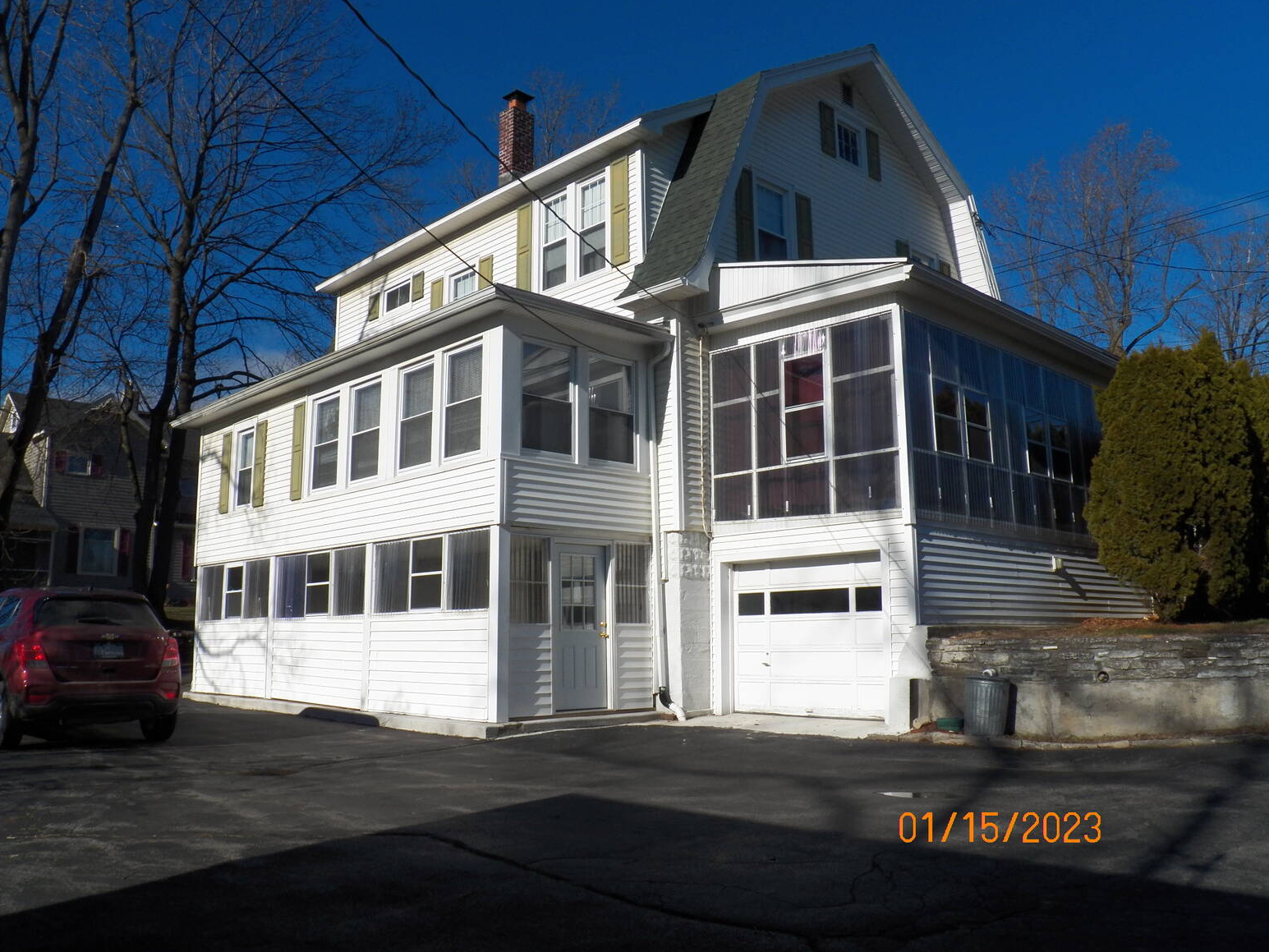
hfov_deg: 61.7
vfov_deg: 48.2
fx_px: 1063
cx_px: 622
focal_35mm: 29
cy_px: 469
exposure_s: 1/1250
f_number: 5.6
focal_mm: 4.9
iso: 125
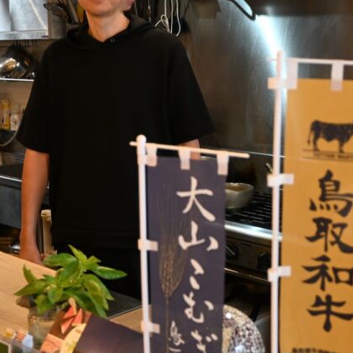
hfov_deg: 28.8
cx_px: 249
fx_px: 681
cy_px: 133
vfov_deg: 29.0
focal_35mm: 59
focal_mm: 16
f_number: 3.5
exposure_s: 1/25
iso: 250
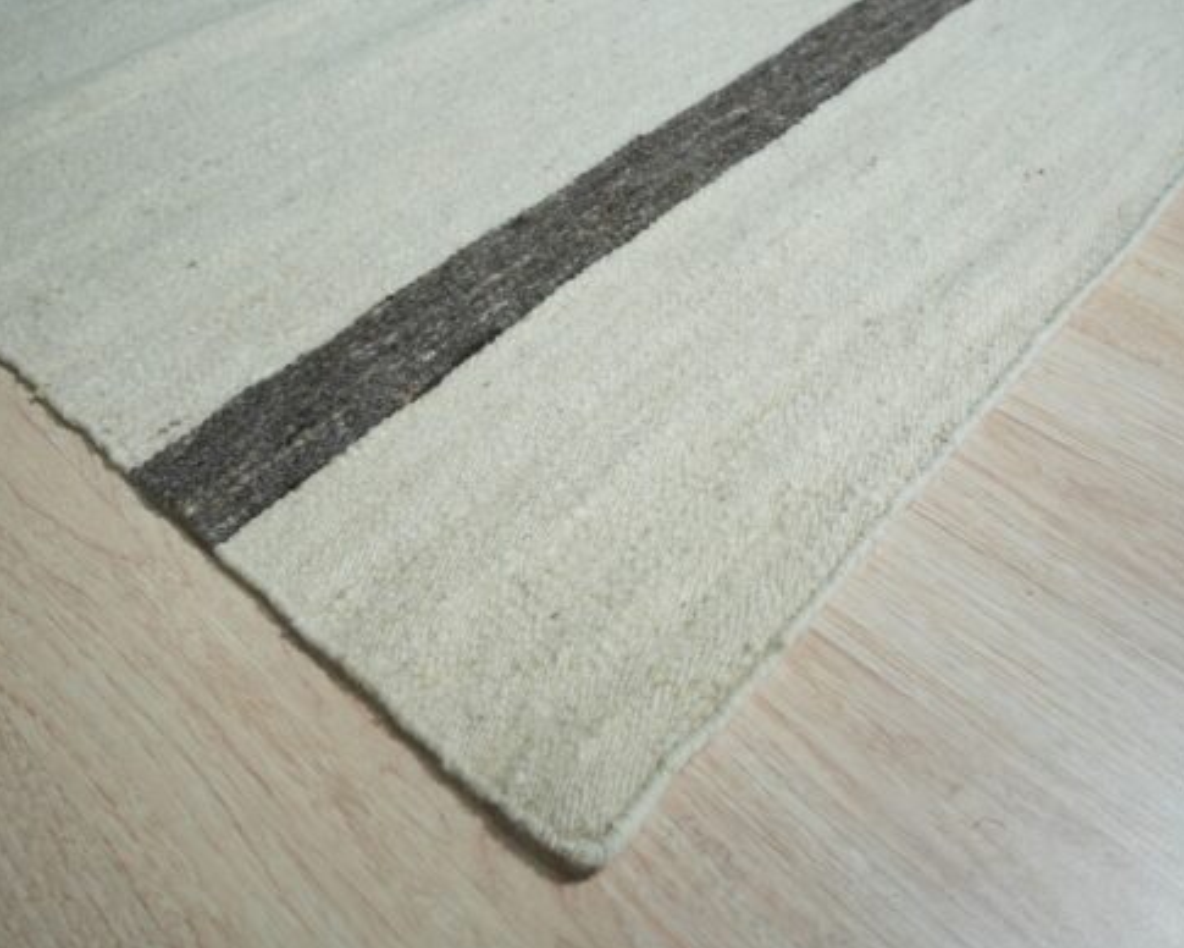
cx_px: 564
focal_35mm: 29
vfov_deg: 49.8
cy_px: 481
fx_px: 1020
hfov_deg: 60.2
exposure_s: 1/200
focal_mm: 25.1
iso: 800
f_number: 5
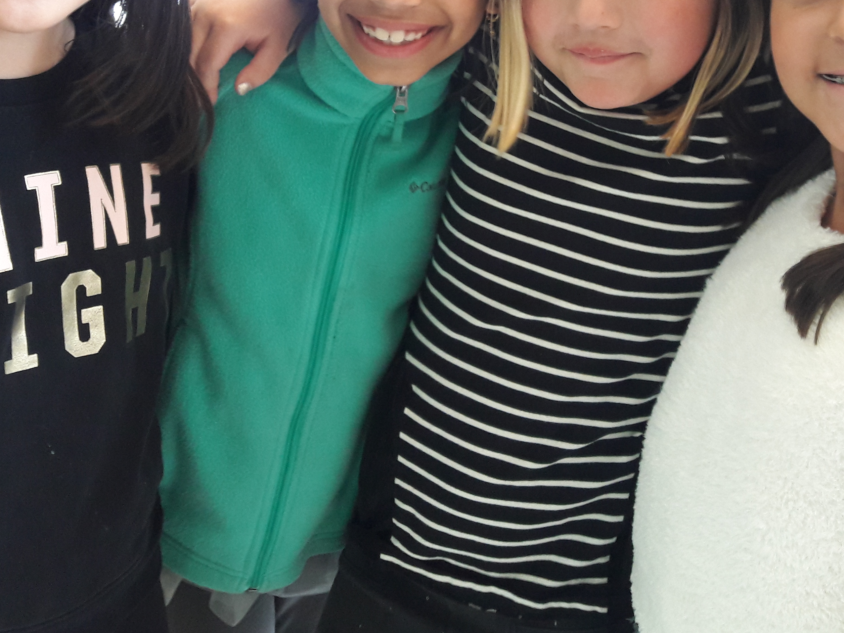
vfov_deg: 30.7
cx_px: 497
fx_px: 1122
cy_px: 121
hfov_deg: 41.1
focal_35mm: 46
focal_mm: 3.7
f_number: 1.9
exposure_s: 1/30
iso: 125
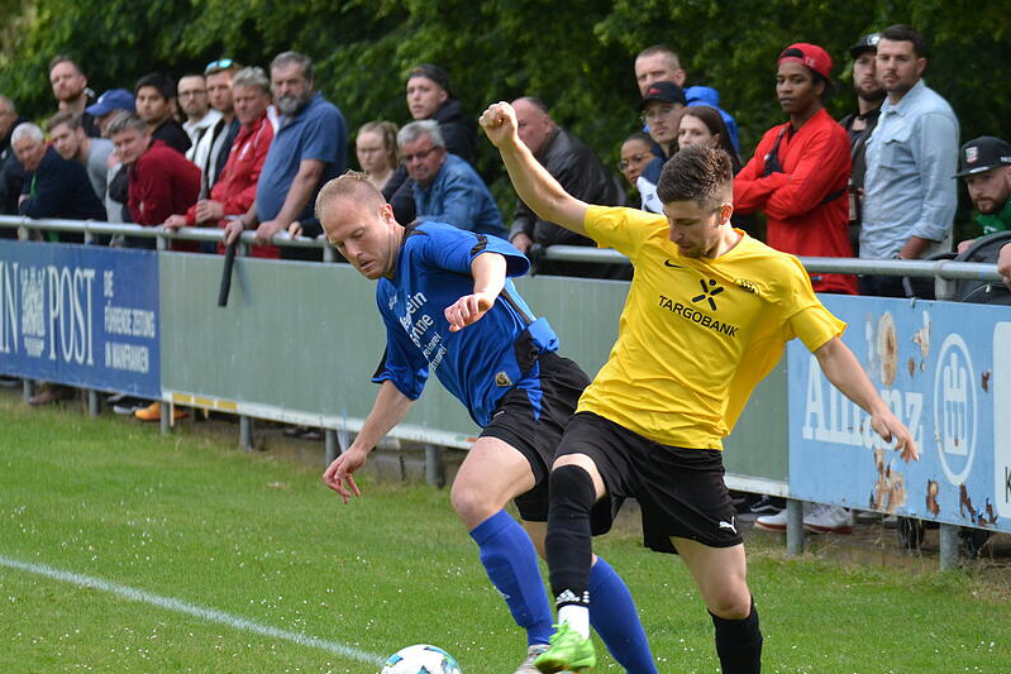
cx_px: 502
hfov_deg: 7.5
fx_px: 7687
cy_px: 392
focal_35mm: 274
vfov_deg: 5.0
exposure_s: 1/500
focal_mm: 135
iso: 1000
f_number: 4.5
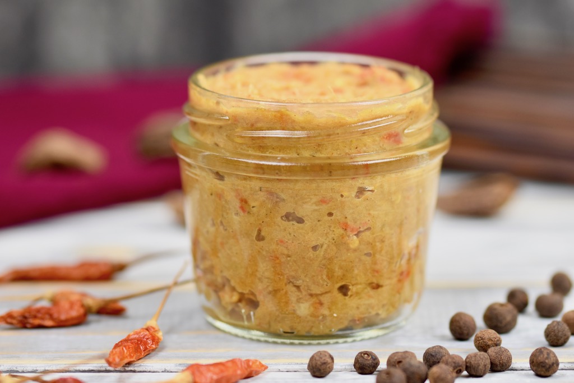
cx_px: 287
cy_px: 192
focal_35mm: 158
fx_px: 2511
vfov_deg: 8.7
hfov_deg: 13.0
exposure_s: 1/80
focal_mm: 105
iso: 400
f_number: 4.5
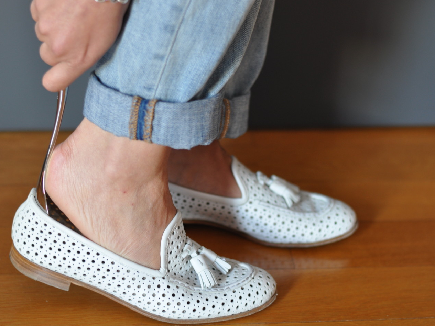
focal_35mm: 82
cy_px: 163
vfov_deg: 18.0
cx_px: 197
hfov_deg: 23.8
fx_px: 1031
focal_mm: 50
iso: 320
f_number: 2.5
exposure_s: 1/25
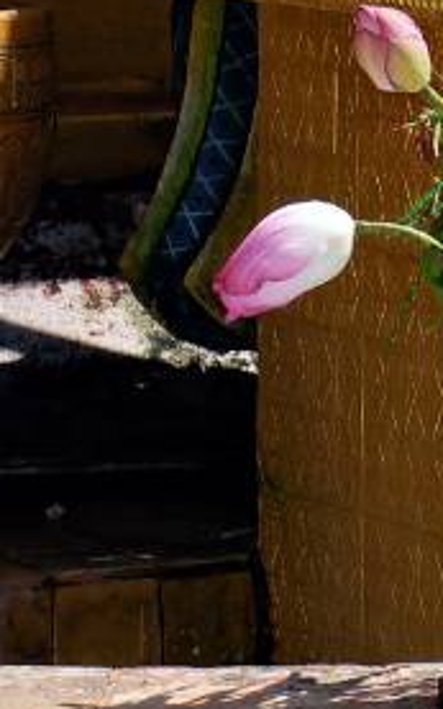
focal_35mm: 318
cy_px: -768
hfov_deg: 4.1
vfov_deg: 6.4
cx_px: 492
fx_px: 6146
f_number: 6.3
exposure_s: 1/400
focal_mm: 45
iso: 100
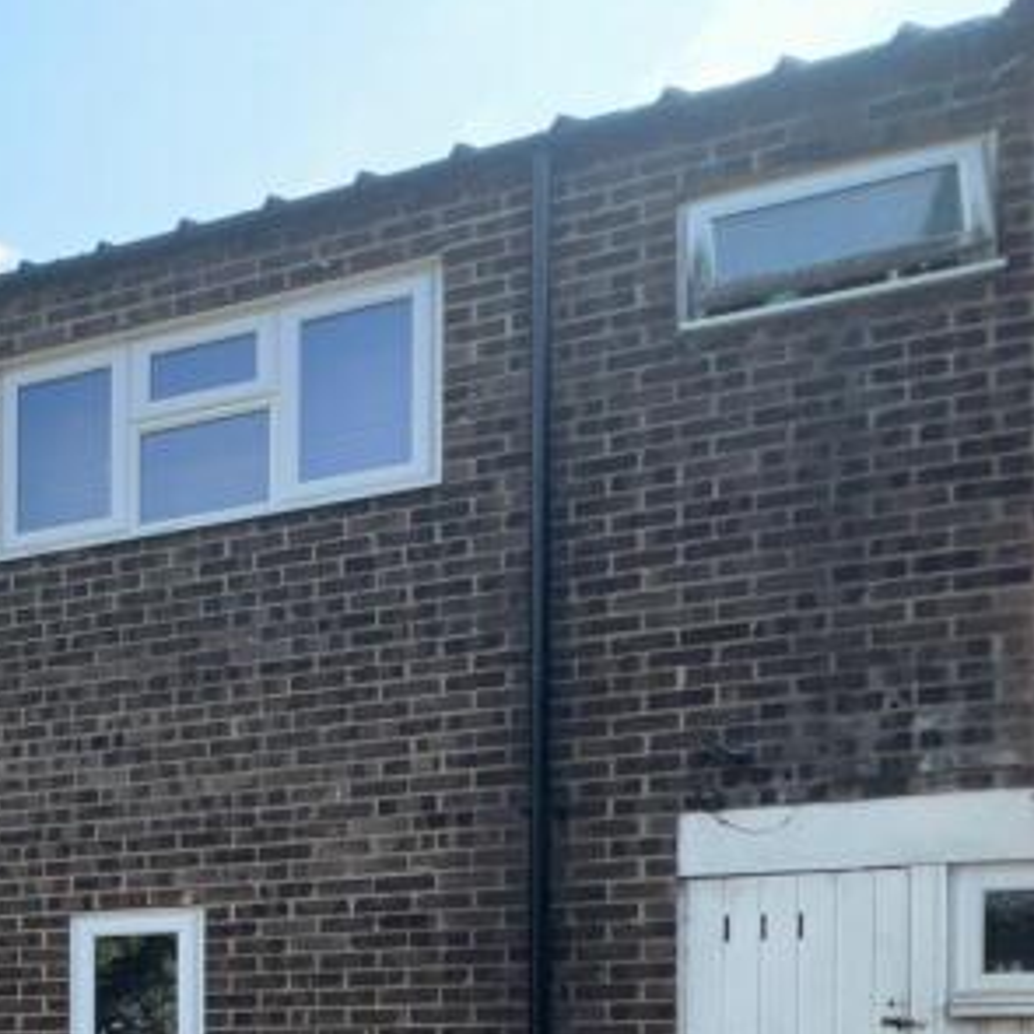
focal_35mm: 43
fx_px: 1453
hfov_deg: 30.7
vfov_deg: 34.5
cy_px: 1101
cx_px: -308
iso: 32
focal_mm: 2.22
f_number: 2.2
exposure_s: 1/573
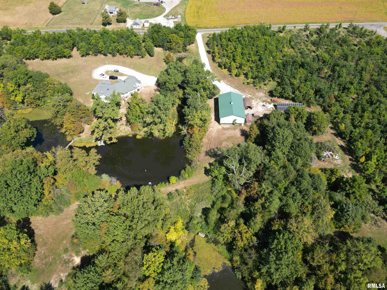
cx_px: 194
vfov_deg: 56.8
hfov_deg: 71.6
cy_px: 145
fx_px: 268
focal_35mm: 24
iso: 100
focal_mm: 6.72
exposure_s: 1/1500
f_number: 1.7
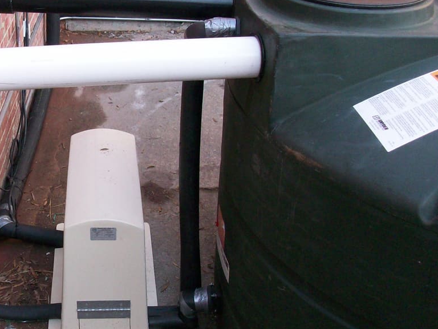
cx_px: 82
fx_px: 747
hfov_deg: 31.8
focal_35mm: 59
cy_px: 170
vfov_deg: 24.8
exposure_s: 1/128
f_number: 2.8
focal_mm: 5.7
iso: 132
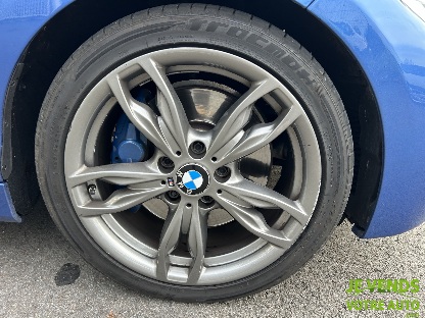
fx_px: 319
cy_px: 159
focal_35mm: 26
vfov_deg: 53.1
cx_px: 212
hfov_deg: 67.3
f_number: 1.5
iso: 64
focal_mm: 5.7
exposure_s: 1/121
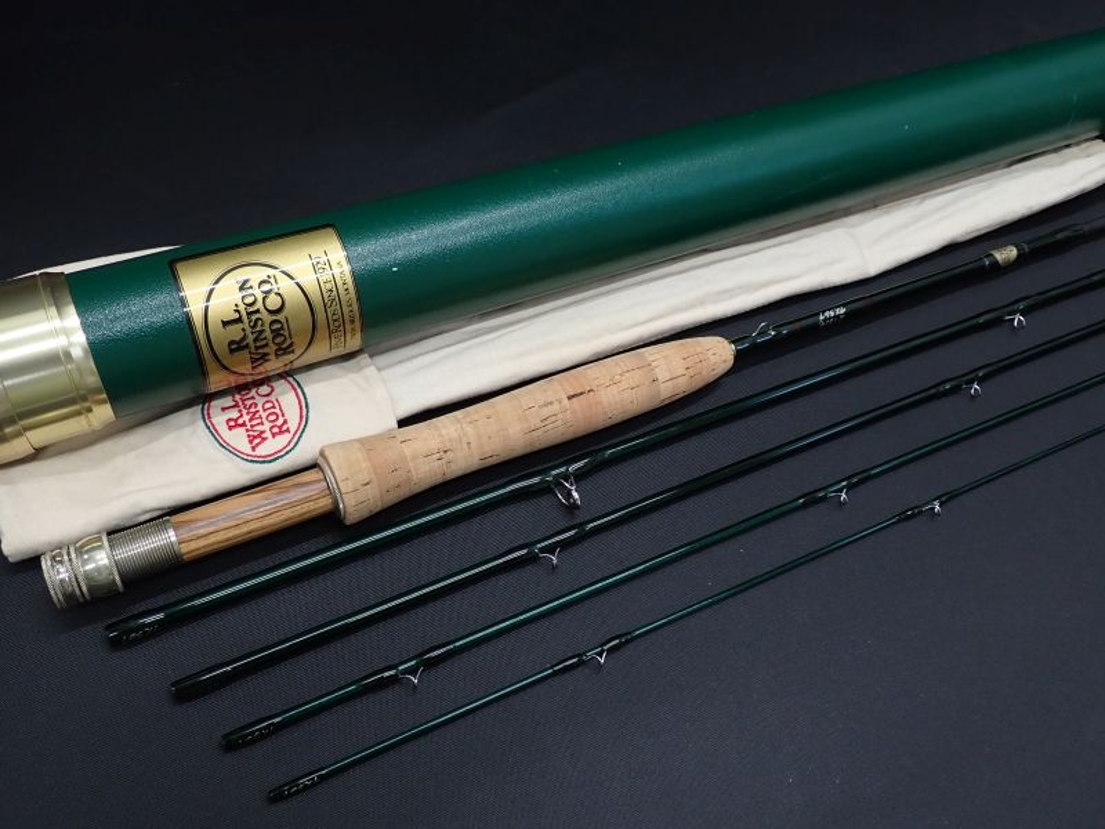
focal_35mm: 30
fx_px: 958
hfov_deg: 60.0
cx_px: 552
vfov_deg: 46.8
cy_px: 414
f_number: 2.3
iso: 160
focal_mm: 5.4
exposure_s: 1/60
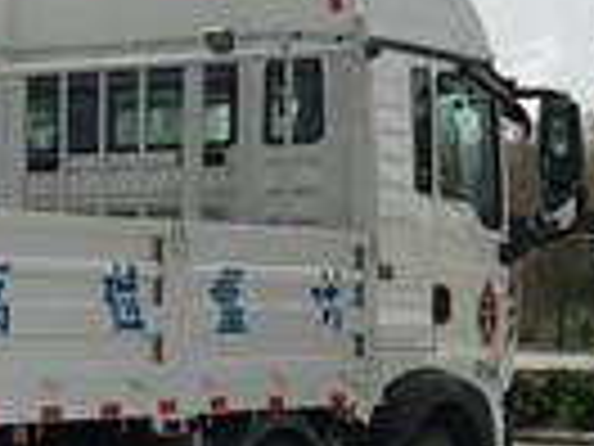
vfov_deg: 9.2
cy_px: 439
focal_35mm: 160
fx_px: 2746
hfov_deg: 11.1
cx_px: -648
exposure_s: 1/2079
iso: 25
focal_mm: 4.15
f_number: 2.2
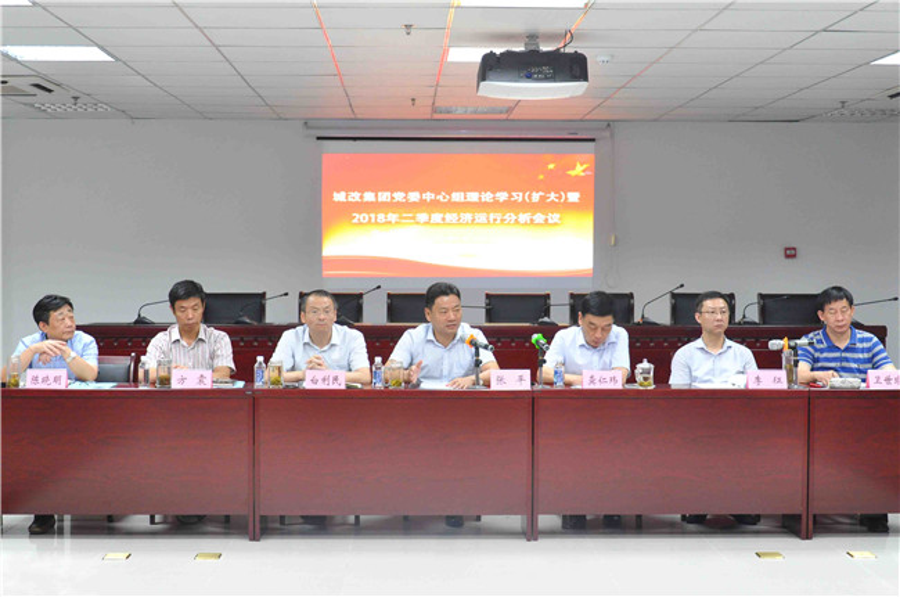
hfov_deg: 37.9
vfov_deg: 25.7
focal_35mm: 52
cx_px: 450
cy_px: 298
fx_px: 1310
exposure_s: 1/30
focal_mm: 35
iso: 1250
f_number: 5.6
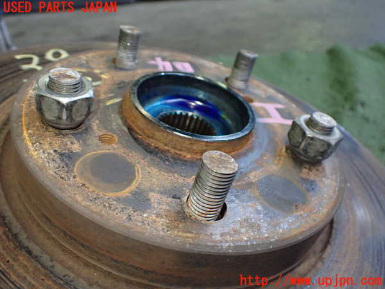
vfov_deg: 46.8
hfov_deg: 60.0
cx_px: 192
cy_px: 144
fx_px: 334
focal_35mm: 30
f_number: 2.3
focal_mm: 5.4
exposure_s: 1/125
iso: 800
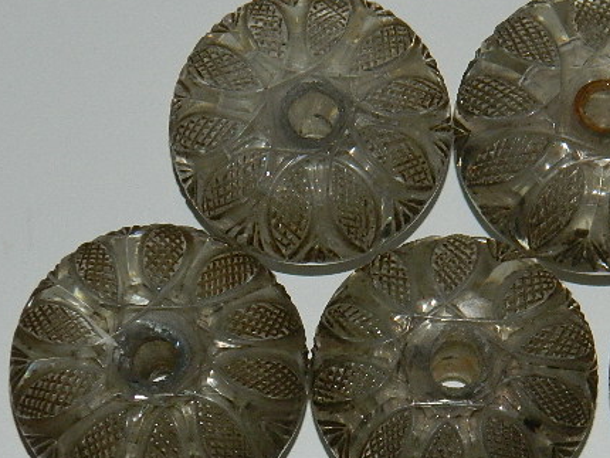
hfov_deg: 8.1
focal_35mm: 245
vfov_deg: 6.1
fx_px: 4320
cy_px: 421
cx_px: 434
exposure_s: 1/60
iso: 200
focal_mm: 18.6
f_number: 4.5
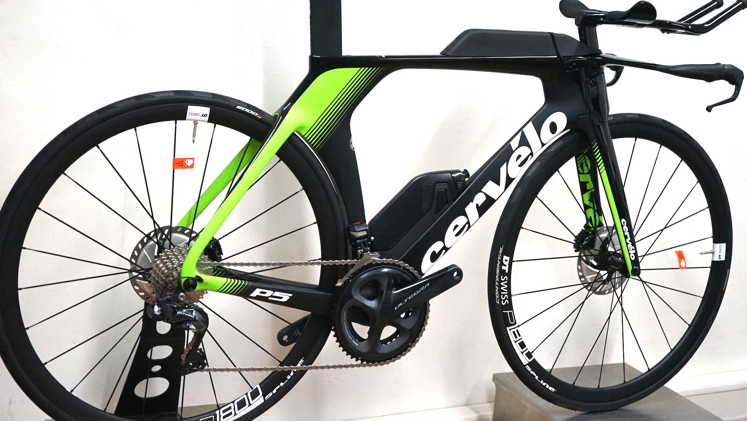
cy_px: 170
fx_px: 1070
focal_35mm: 54
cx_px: 383
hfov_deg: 38.5
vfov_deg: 22.2
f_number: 4.5
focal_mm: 50
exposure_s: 1/160
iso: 3200
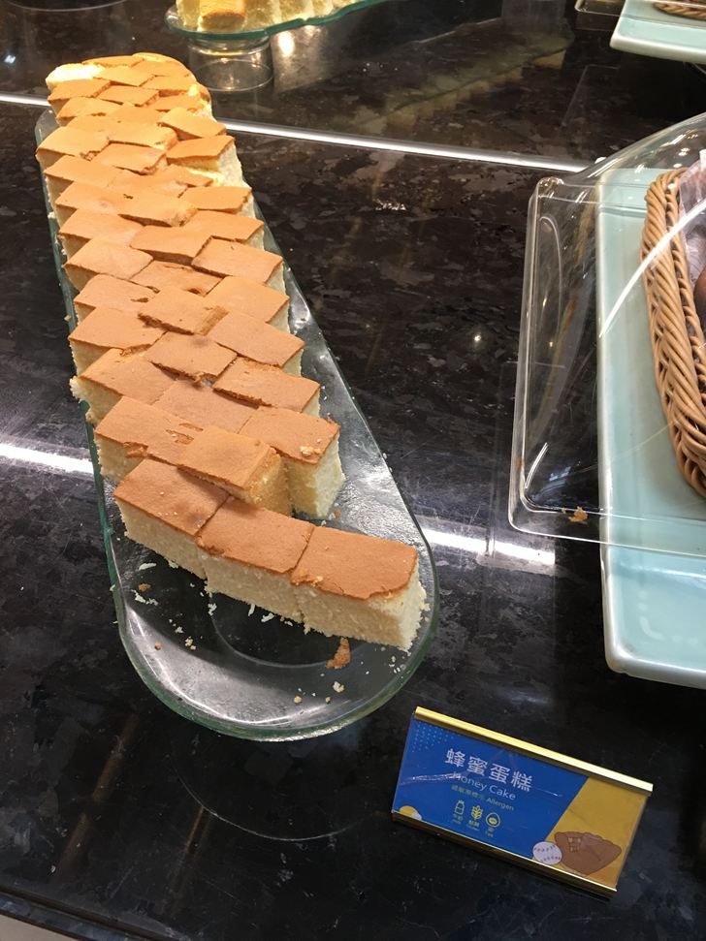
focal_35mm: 29
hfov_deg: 48.2
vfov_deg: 61.7
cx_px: 353
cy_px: 470
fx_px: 789
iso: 50
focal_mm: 4.15
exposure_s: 1/15
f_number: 2.2
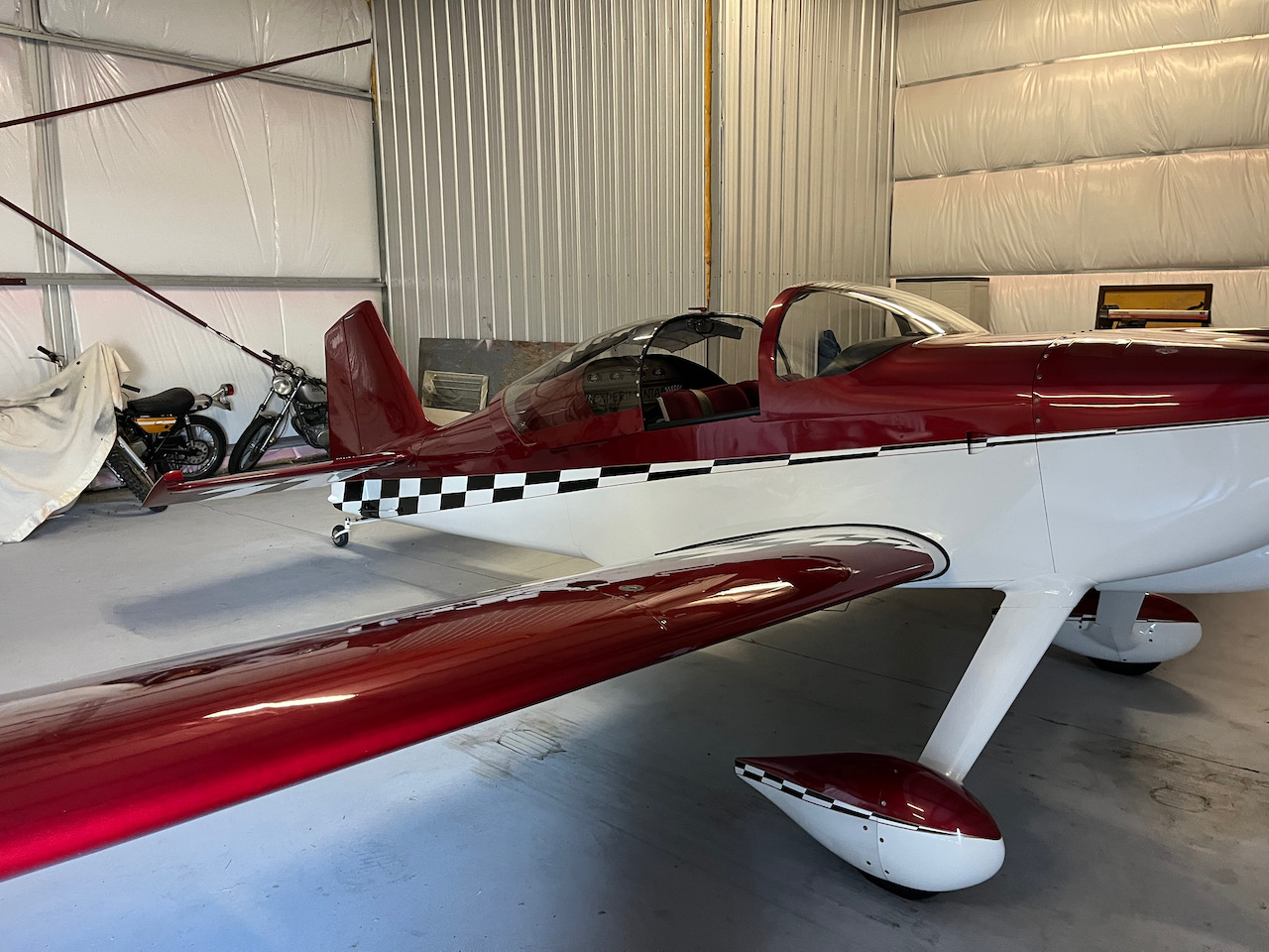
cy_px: 476
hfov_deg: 67.3
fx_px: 953
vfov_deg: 53.1
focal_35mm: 26
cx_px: 634
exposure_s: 1/60
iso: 400
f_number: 1.6
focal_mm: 5.1
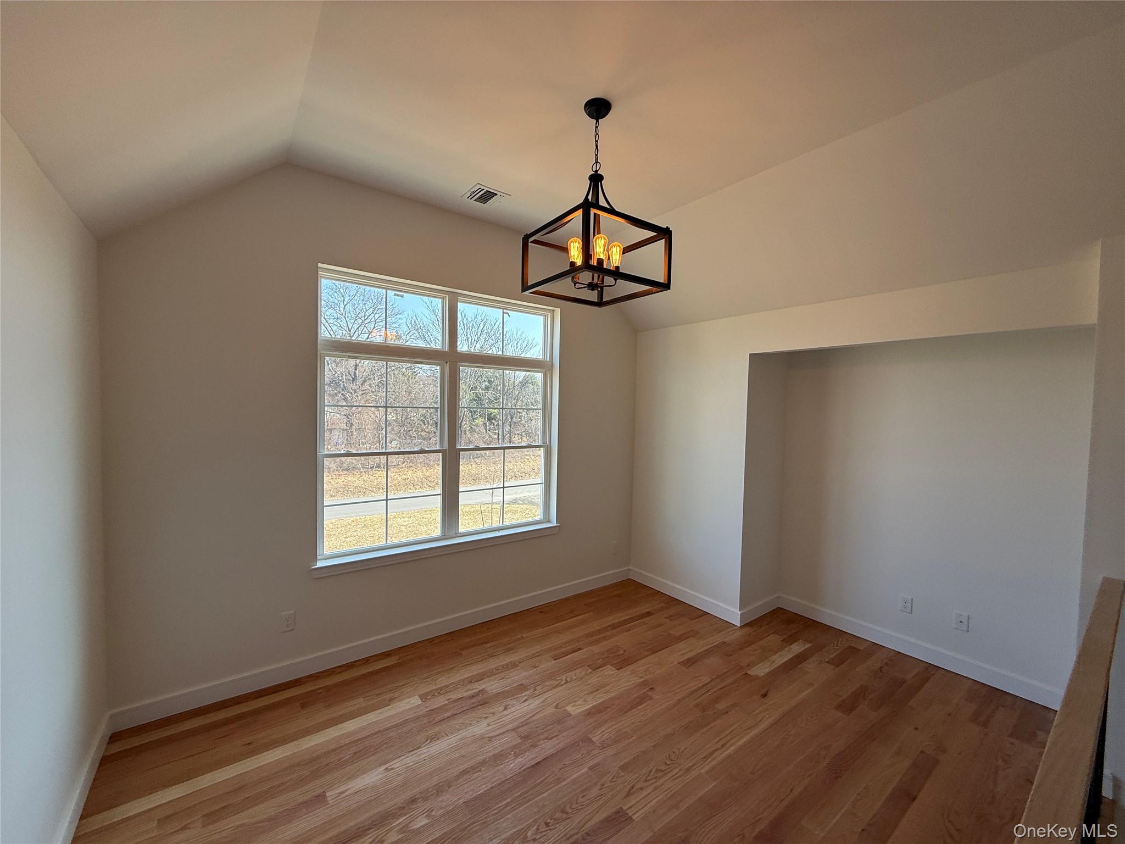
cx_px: 562
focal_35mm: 14
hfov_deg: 102.1
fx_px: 455
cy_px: 422
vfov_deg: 85.7
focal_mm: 2.22
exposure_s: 1/184
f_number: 2.2
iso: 50
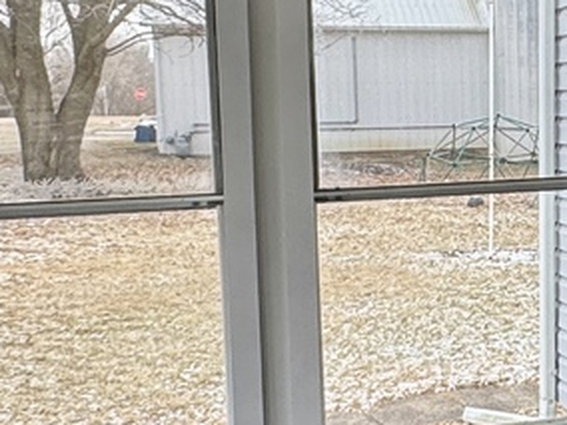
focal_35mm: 71
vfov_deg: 20.7
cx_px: 651
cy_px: 210
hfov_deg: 25.1
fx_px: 1163
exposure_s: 1/145
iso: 40
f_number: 2.2
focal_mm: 2.22
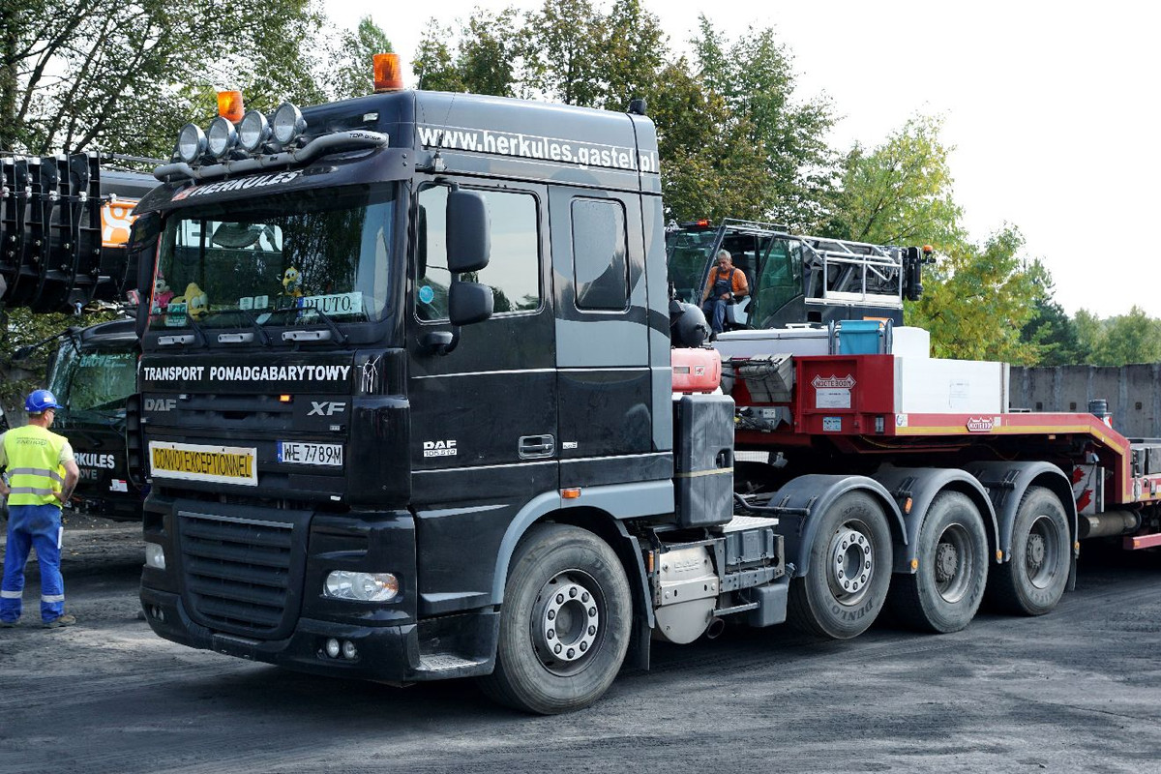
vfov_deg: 31.9
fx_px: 1354
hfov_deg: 46.4
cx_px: 580
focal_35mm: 42
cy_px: 387
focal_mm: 28
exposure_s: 1/125
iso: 100
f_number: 5.6
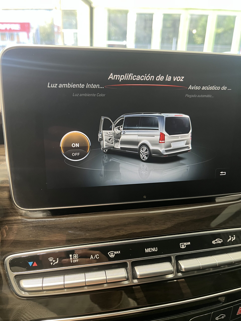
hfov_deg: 53.1
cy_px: 160
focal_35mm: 26
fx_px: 241
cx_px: 120
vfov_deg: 67.3
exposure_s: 1/53
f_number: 1.6
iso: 80
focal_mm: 5.1
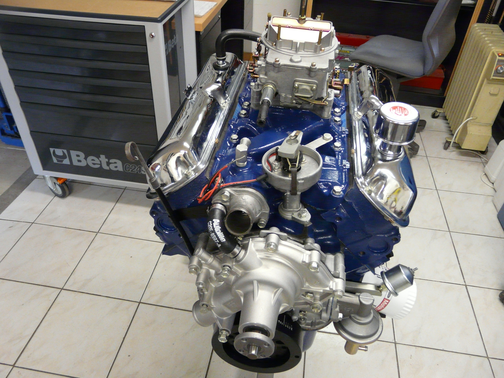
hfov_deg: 63.4
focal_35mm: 28
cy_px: 189
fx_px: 408
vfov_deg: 49.7
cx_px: 252
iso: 400
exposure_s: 1/40
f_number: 2.8
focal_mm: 4.6
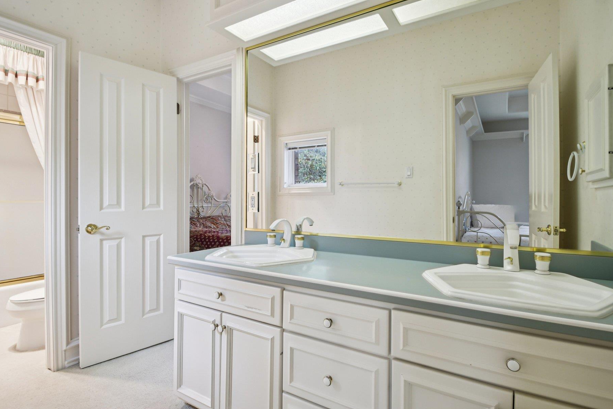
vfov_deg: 70.2
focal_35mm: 17
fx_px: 289
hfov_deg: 93.2
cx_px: 324
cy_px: 182
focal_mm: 10
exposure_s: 1/13
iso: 400
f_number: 8
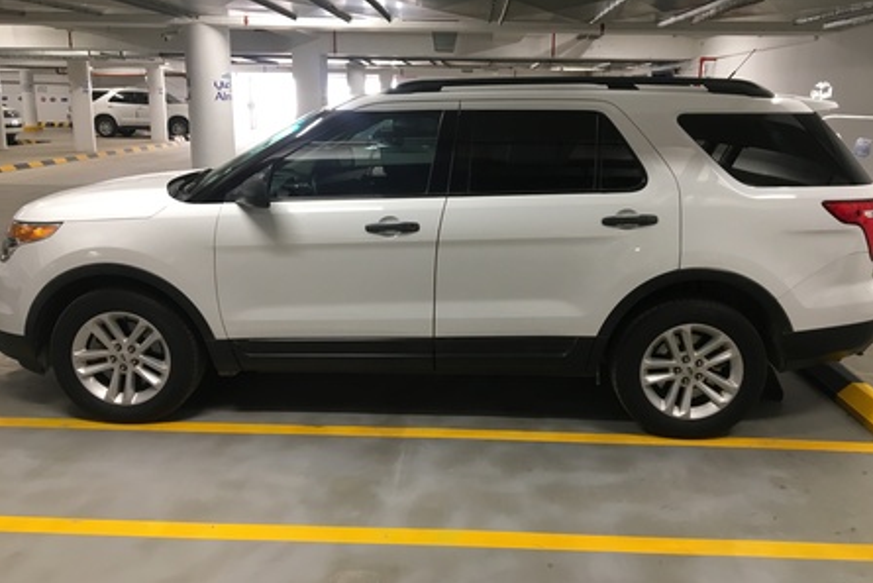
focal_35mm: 31
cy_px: 268
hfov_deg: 60.3
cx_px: 446
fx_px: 752
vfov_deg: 42.3
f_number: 2.2
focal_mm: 4.15
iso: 80
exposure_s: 1/30
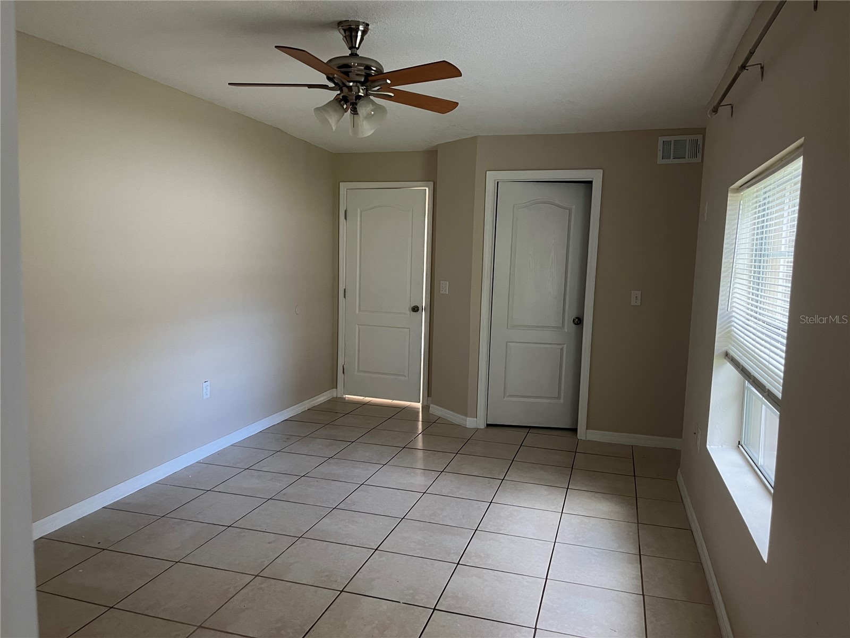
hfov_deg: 67.3
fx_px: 638
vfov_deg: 53.1
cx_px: 425
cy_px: 319
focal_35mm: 26
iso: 160
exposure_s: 1/60
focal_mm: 5.1
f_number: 1.6
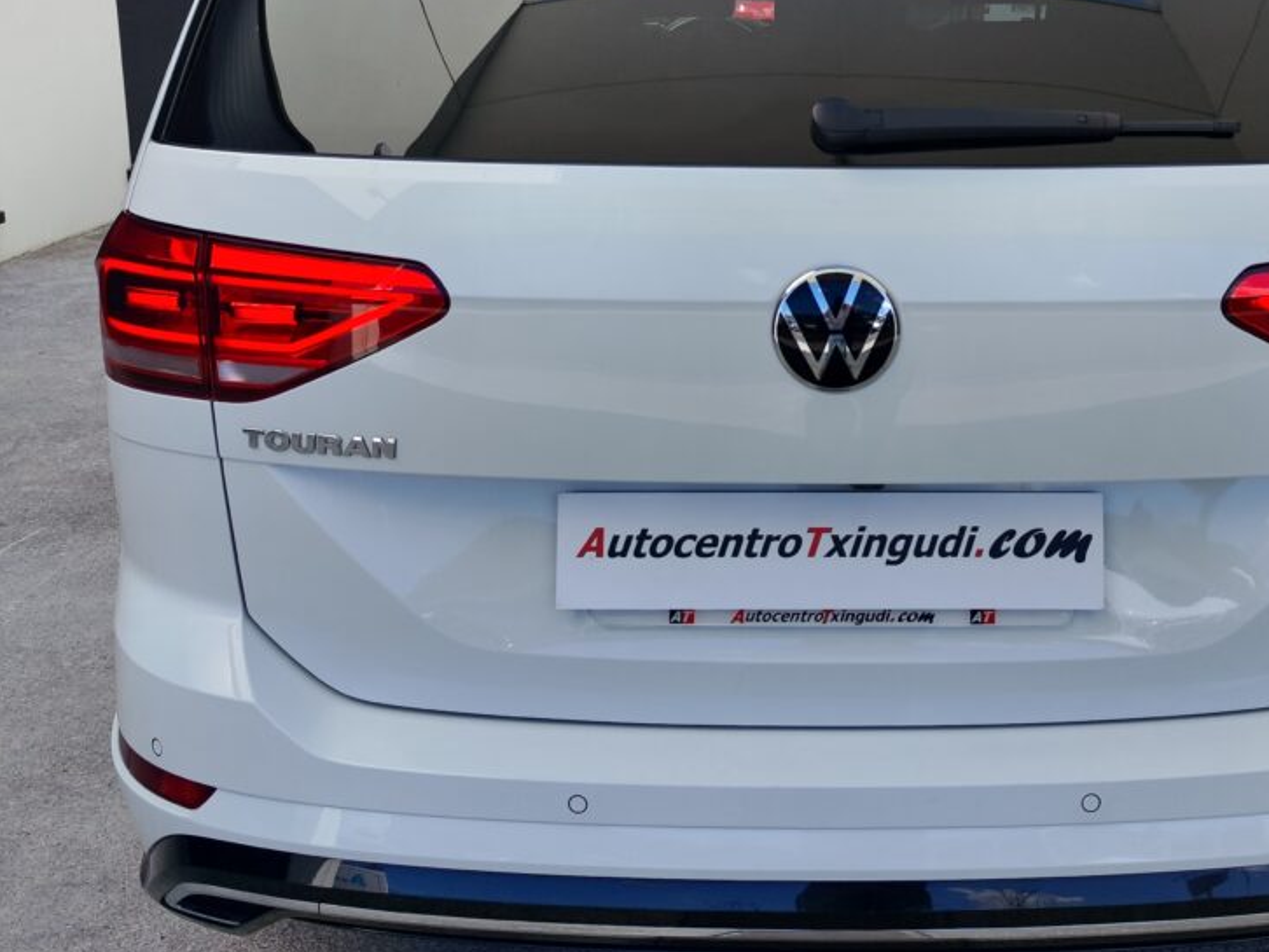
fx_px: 1394
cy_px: 266
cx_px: 849
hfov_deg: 48.1
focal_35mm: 38
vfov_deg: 37.0
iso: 50
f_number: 1.69
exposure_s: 1/1190
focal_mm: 7.01
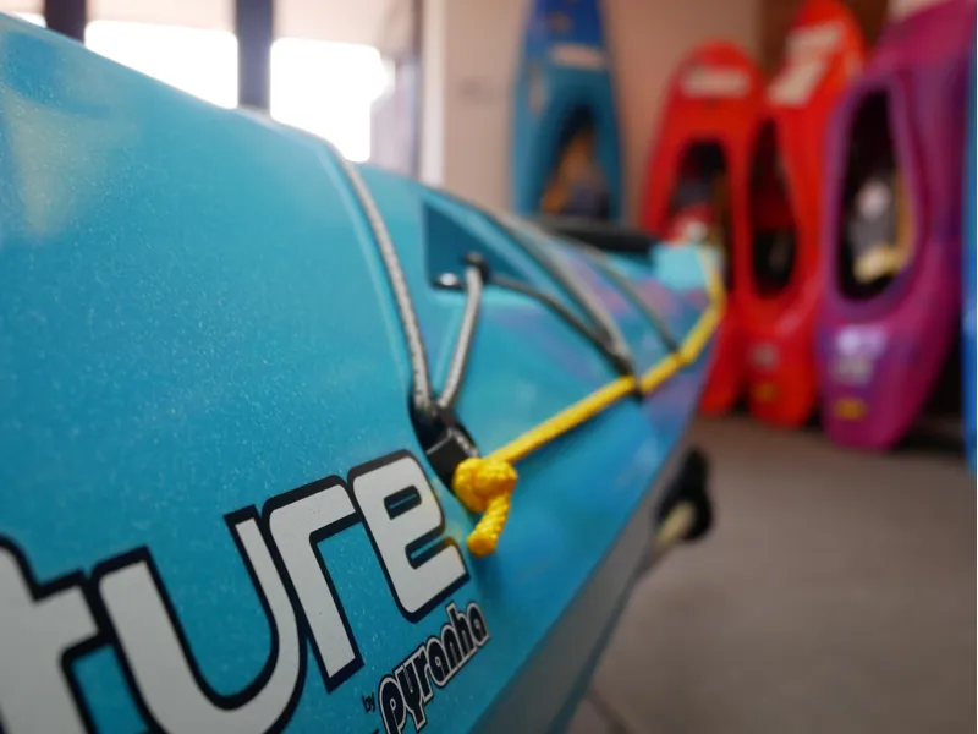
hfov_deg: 49.0
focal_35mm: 38
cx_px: 489
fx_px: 1074
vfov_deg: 37.7
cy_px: 367
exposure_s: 1/60
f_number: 4.3
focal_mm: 19
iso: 500
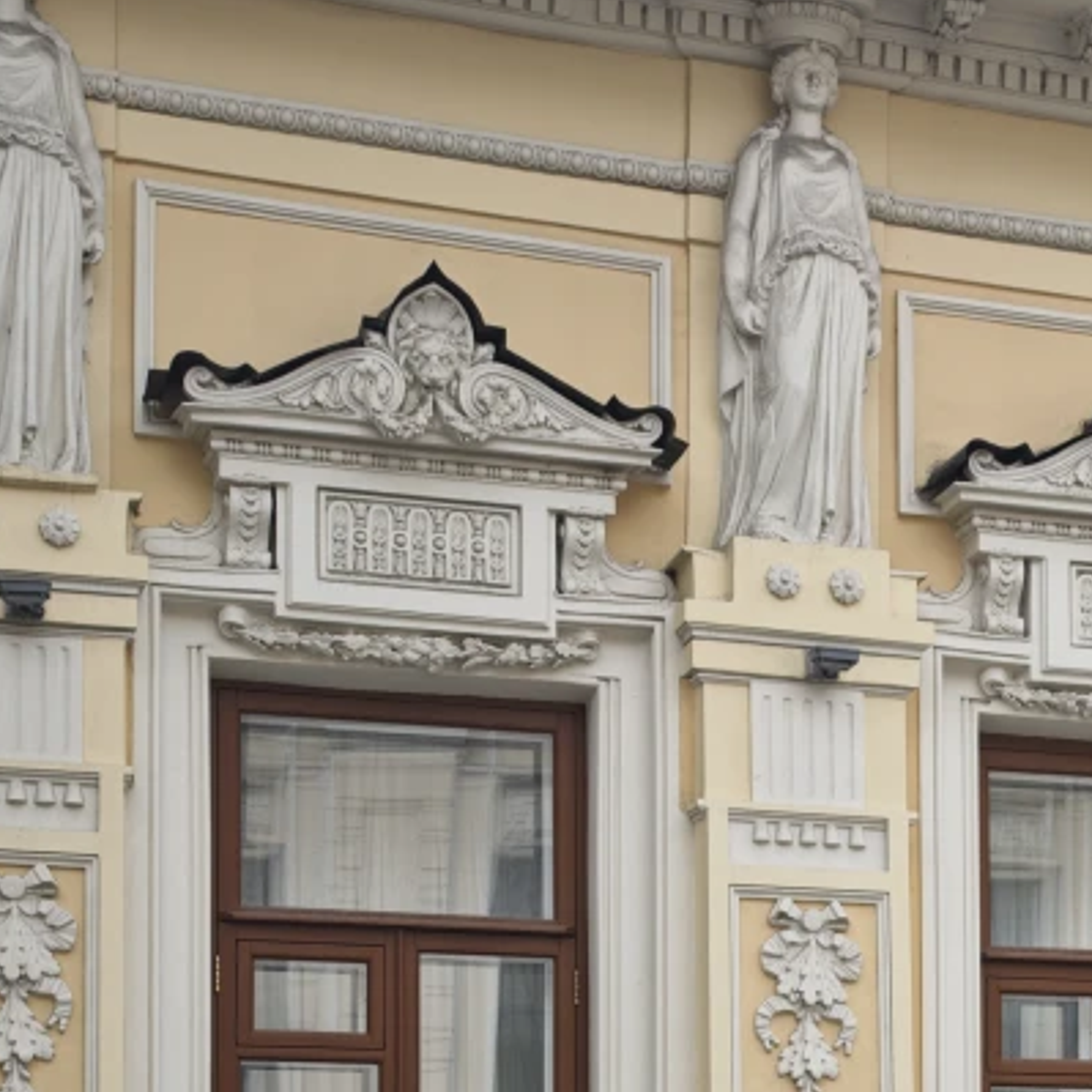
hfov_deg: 18.0
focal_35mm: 93
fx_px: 3319
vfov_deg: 18.0
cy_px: 1210
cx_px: 1188
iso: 50
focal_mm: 8.72
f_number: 2
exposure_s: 1/319
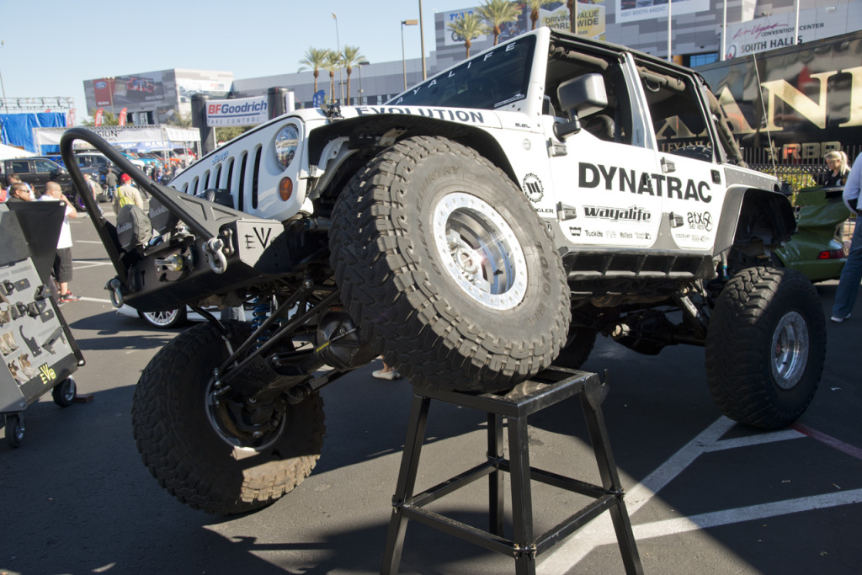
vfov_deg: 38.9
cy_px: 288
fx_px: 814
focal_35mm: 34
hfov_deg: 55.8
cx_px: 431
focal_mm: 34
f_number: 8
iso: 200
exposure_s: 1/160
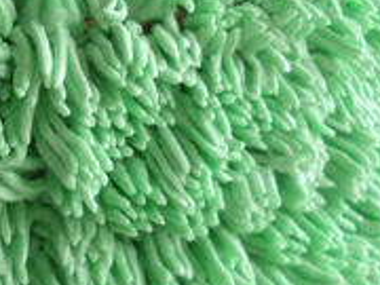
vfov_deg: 15.7
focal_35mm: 94
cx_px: 40
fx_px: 1032
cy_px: 142
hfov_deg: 20.5
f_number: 3.5
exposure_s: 1/62.7
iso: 356
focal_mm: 6.3
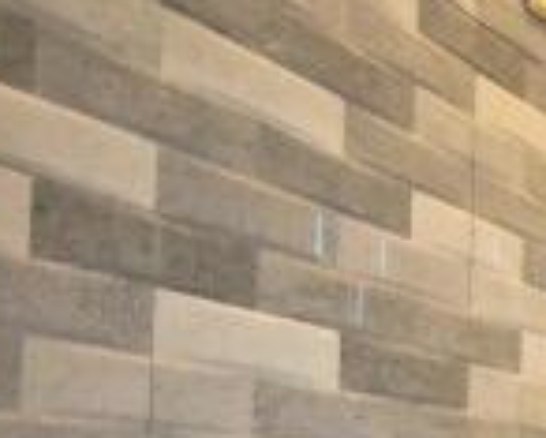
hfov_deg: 28.0
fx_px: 792
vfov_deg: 27.7
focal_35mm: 49
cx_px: 782
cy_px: 504
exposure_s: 1/60
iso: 640
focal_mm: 11
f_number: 4.5
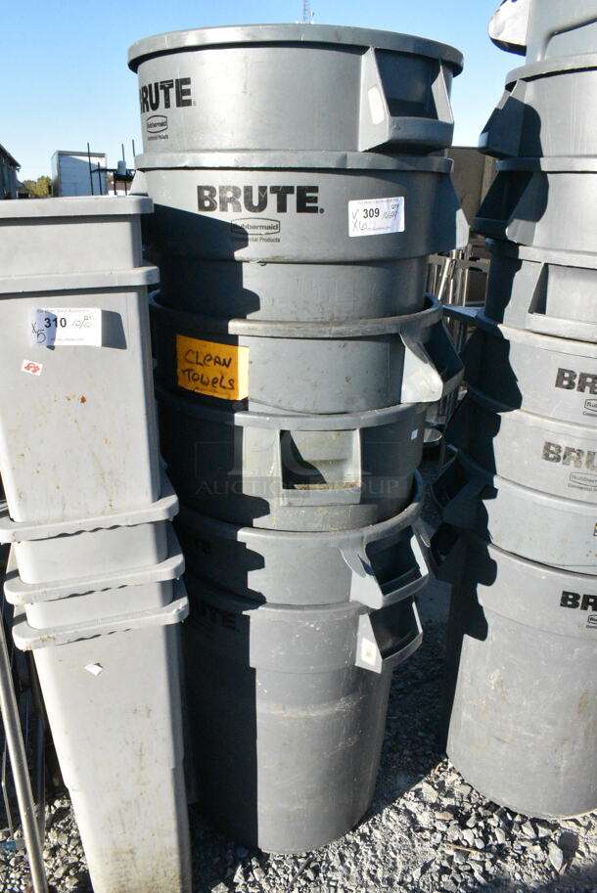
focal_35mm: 27
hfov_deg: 48.0
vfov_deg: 67.3
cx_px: 298
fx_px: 671
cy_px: 446
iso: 6400
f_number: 20
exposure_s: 1/1600
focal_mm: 18
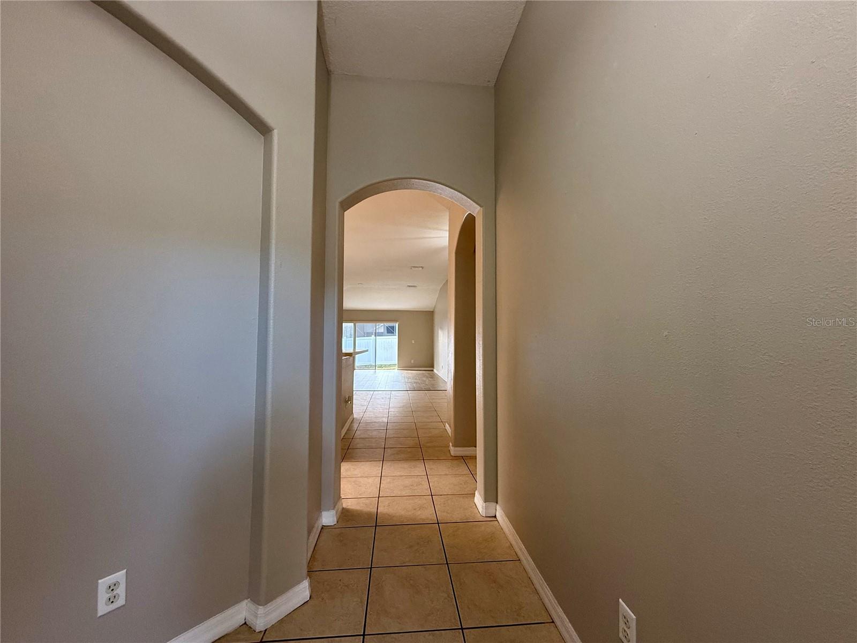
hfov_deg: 102.1
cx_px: 428
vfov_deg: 85.7
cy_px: 322
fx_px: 347
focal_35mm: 14
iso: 400
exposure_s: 1/120
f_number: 2.2
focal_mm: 2.22
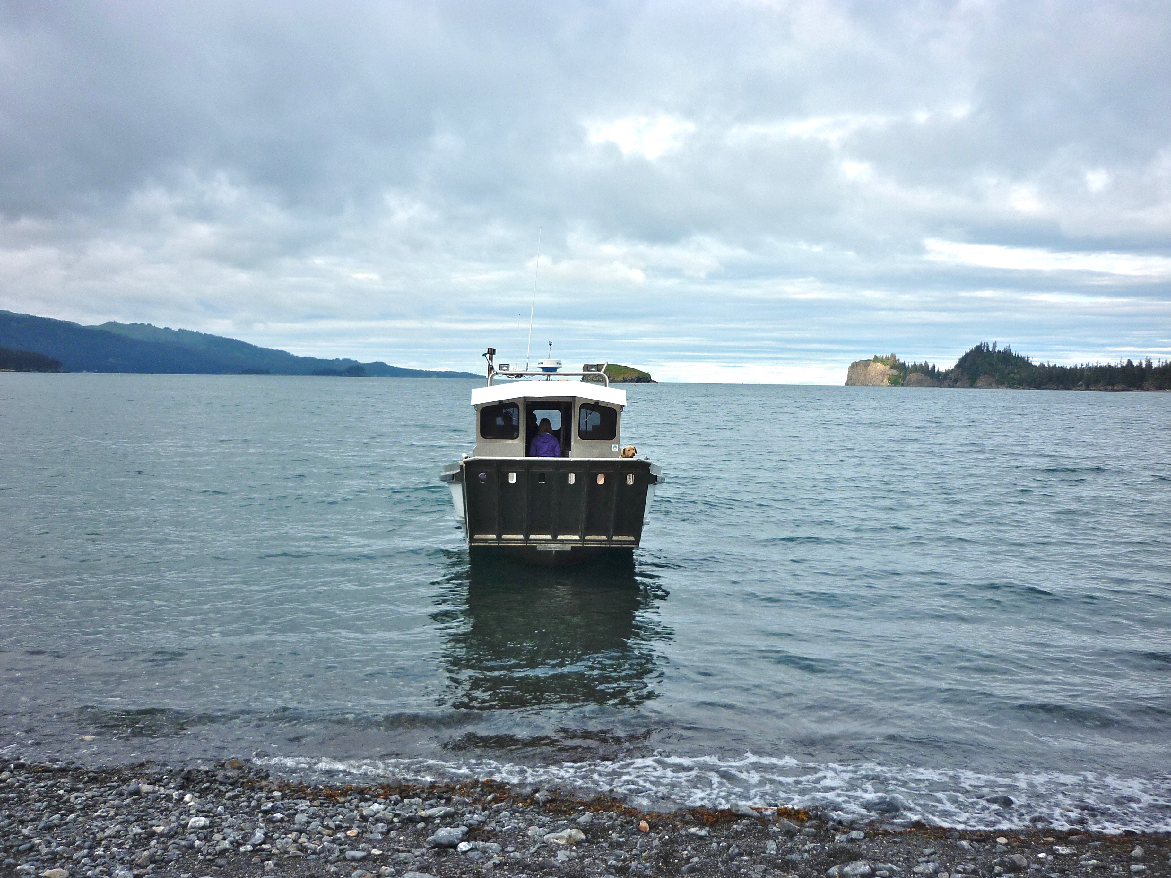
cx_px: 586
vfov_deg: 42.9
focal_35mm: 33
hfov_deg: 55.4
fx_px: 1116
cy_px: 439
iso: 80
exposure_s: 1/1000
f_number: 2.8
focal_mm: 5.5
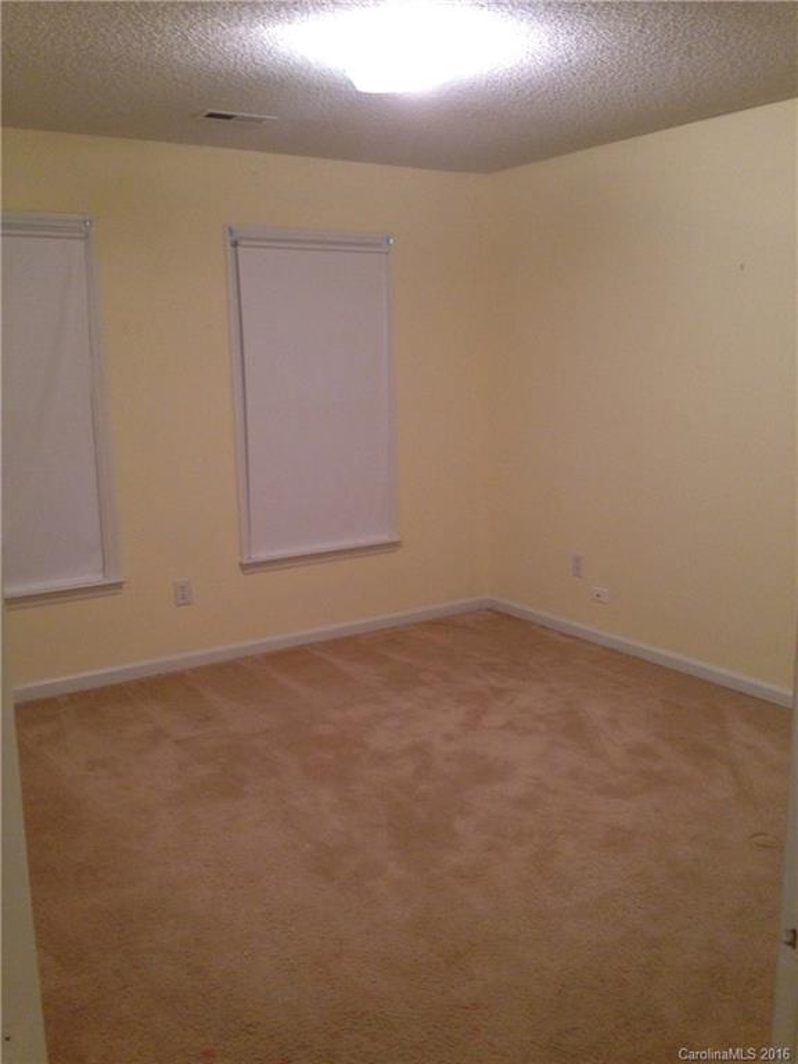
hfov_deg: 42.9
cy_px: 532
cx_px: 399
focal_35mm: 33
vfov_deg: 55.4
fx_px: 1014
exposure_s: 1/20
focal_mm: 4.12
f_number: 2.4
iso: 250
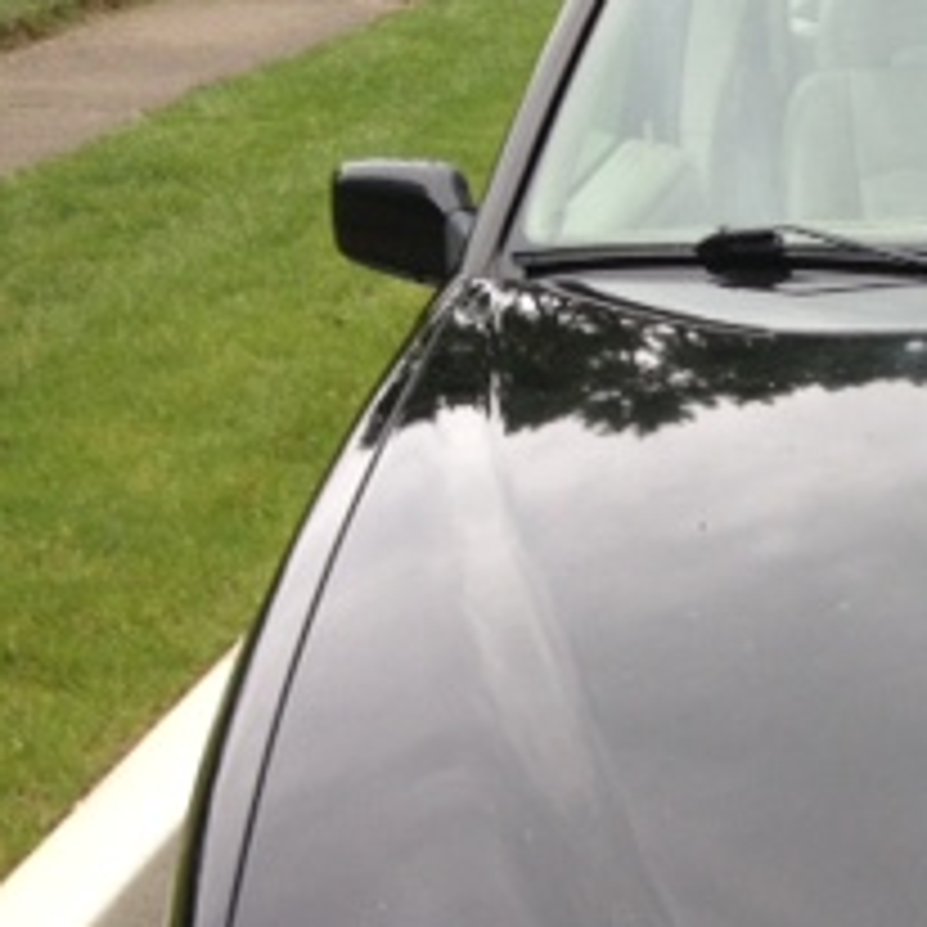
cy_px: 792
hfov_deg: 16.8
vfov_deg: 17.9
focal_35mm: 96
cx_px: 1287
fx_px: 2909
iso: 80
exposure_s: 1/120
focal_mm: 4.28
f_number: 2.4
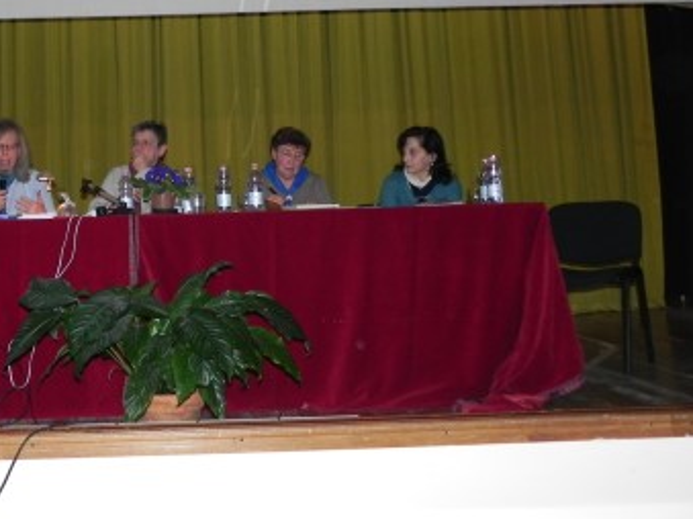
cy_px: 123
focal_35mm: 47
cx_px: 135
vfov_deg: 30.3
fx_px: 941
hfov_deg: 38.8
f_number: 2.8
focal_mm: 5.2
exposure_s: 1/30
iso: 200
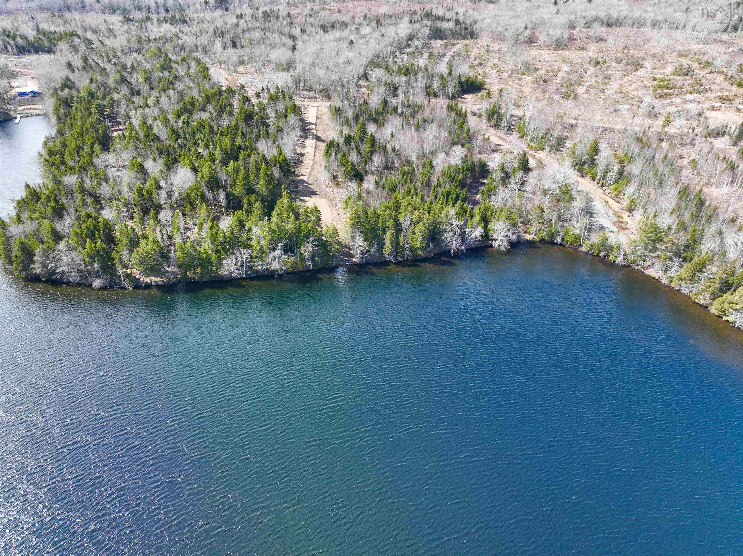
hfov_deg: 71.6
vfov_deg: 56.8
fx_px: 515
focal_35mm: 24
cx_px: 372
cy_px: 278
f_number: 2.8
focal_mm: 12.29
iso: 120
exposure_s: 1/500
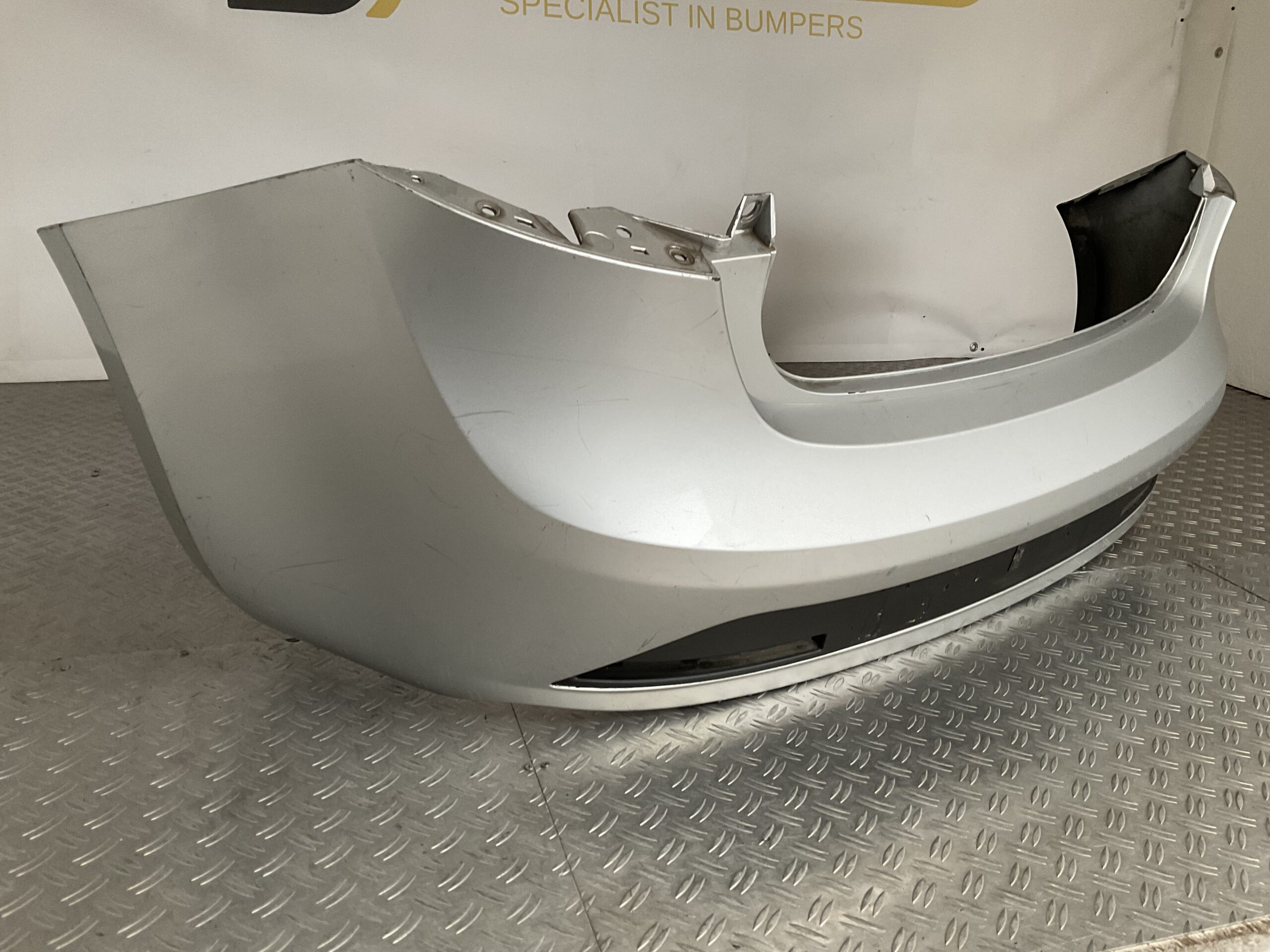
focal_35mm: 29
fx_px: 1064
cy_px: 476
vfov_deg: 48.2
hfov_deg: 61.7
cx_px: 635
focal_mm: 3
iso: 100
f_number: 1.8
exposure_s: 1/60
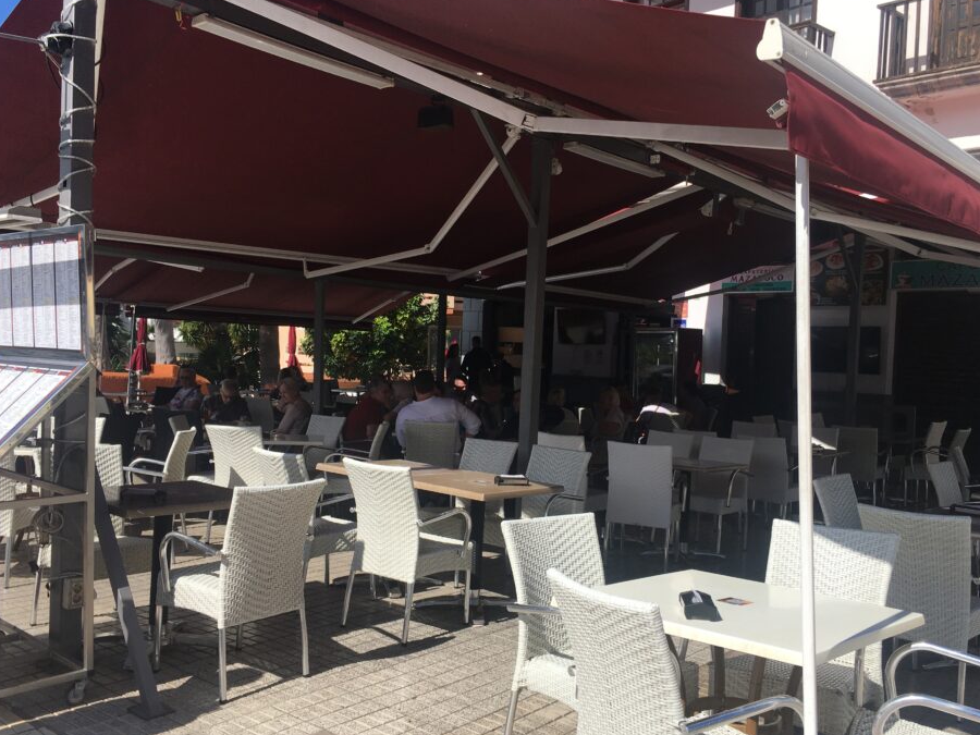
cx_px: 512
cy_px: 384
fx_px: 934
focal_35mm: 33
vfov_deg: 42.9
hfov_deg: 55.3
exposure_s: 1/1923
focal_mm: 4.15
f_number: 2.2
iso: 25
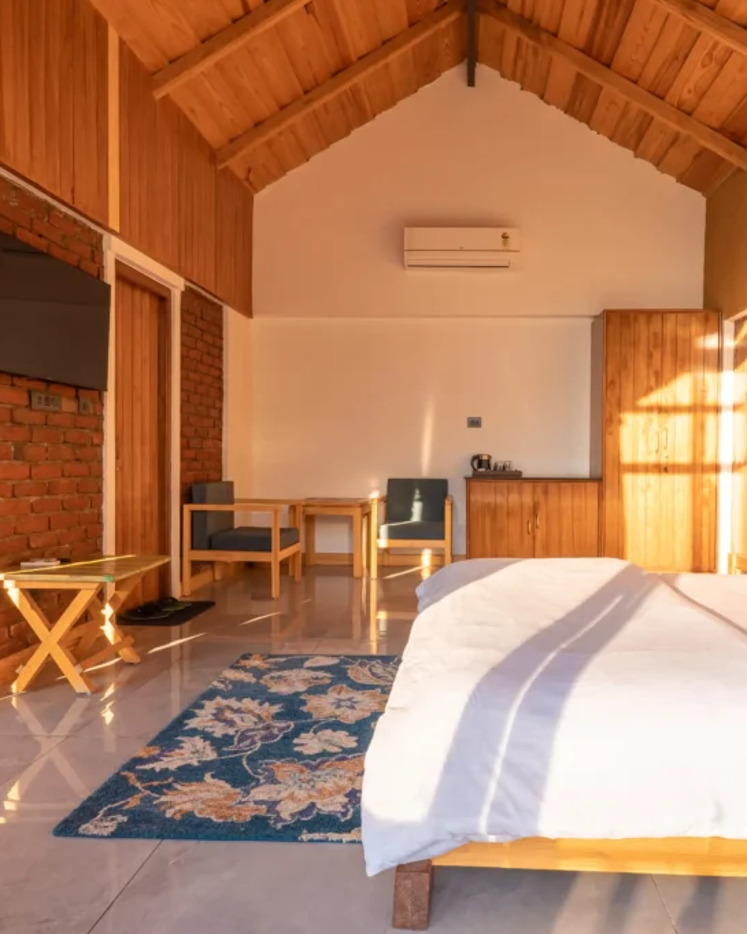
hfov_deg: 58.2
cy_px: 467
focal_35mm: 24
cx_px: 454
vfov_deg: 70.3
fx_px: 663
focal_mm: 17
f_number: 11
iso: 100
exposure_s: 1/1000
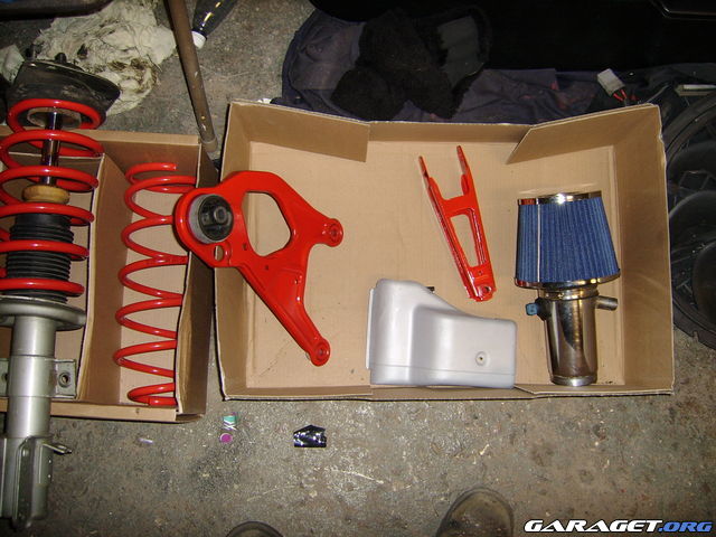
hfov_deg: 52.6
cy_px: 268
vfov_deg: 40.7
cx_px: 358
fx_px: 724
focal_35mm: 35
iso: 100
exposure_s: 1/30
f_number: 2.8
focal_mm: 5.95
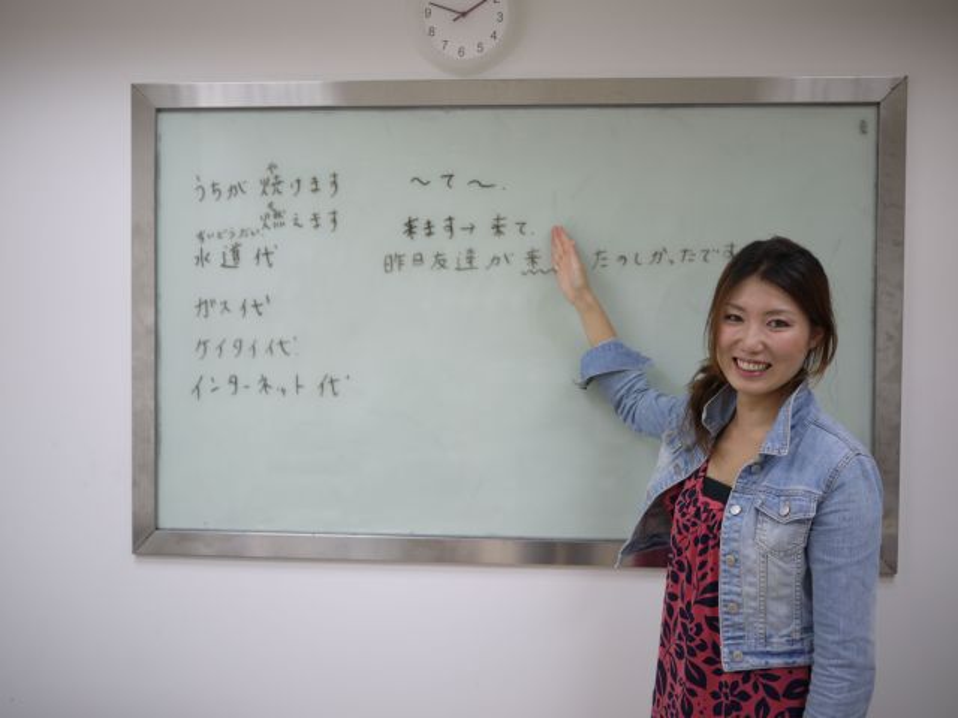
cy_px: 359
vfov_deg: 36.0
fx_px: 1107
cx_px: 479
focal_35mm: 40
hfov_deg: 46.8
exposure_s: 1/60
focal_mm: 20
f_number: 1.7
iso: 125
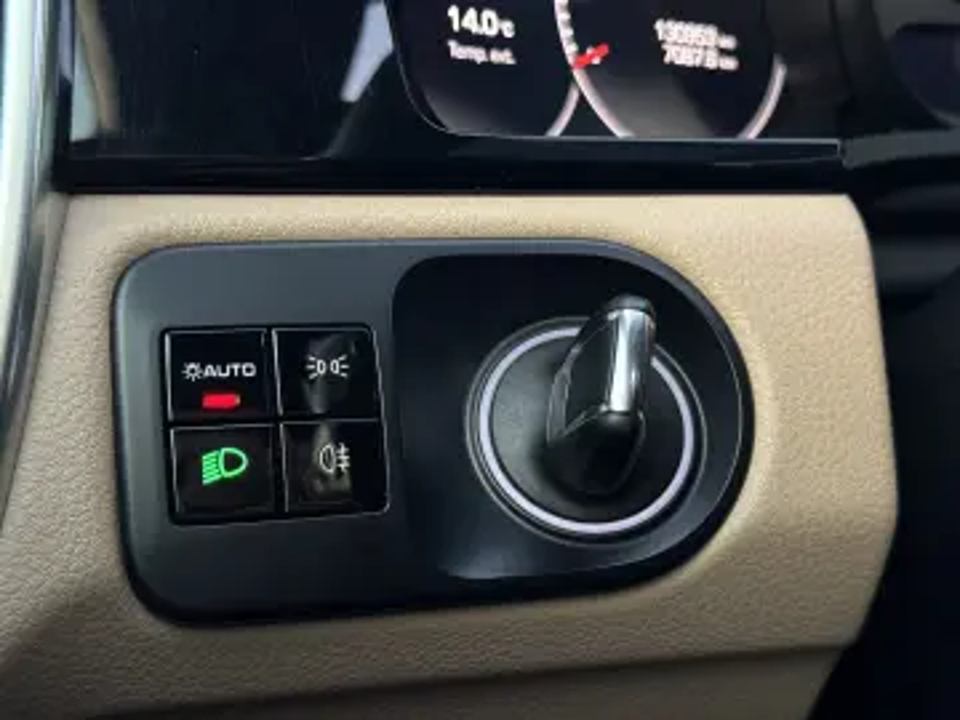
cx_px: 480
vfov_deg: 30.3
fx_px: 1331
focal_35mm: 48
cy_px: 360
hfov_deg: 39.7
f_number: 1.78
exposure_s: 1/53
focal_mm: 6.76
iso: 125
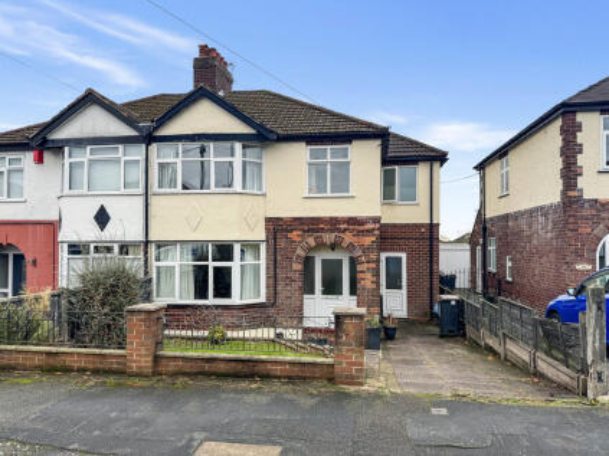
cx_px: 304
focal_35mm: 24
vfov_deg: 56.8
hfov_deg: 71.6
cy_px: 228
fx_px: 422
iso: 80
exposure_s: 1/1042
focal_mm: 6.76
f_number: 1.78
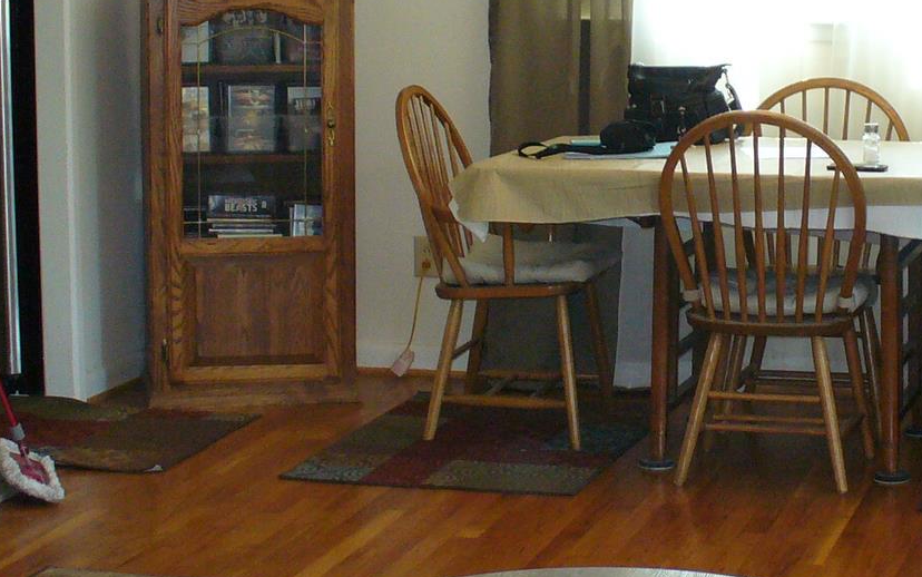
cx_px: 786
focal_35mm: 97
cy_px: 199
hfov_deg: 21.1
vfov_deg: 13.5
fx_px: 2438
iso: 160
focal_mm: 6.1
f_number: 2.8
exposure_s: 1/30
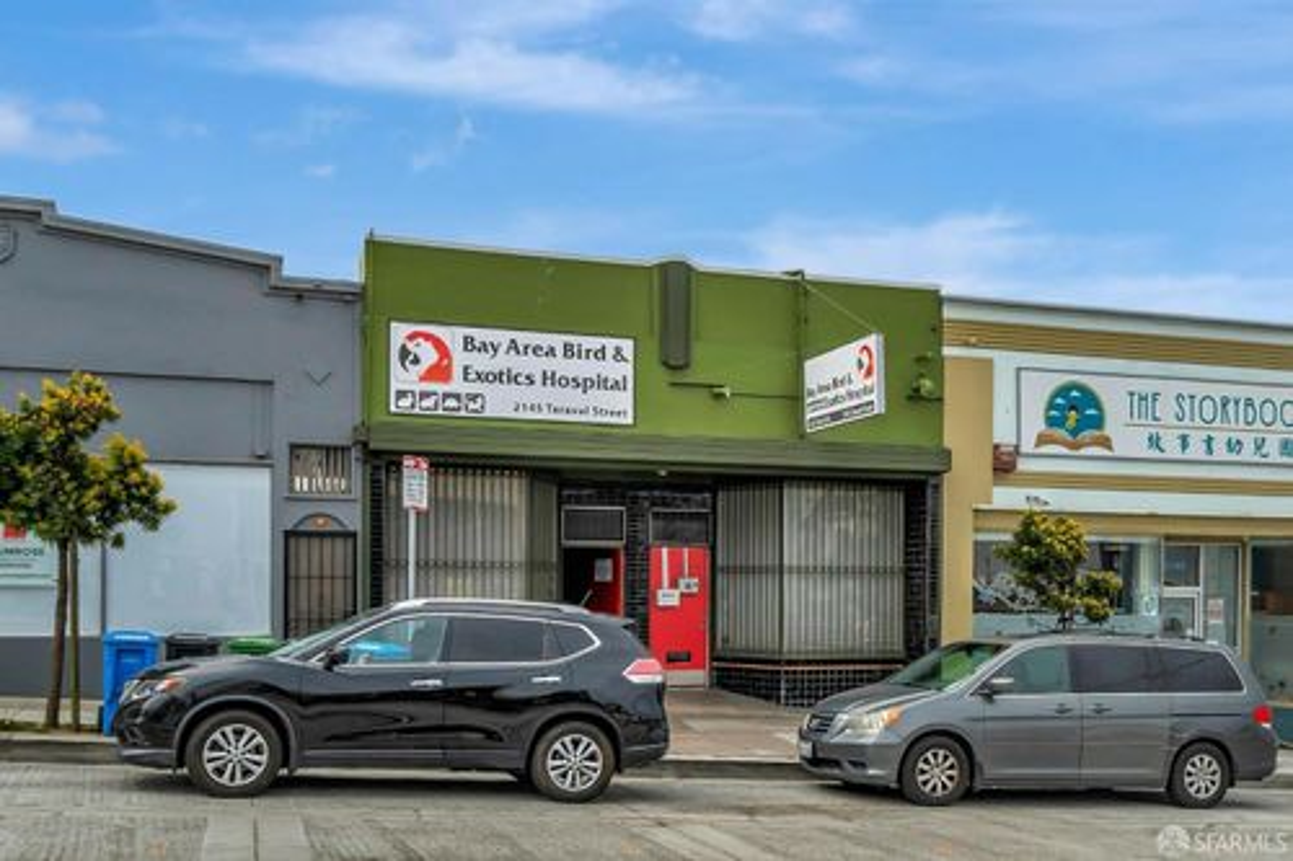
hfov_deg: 100.4
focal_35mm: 15
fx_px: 539
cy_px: 430
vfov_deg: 77.3
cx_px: 646
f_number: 8
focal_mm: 10
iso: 100
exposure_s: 1/400
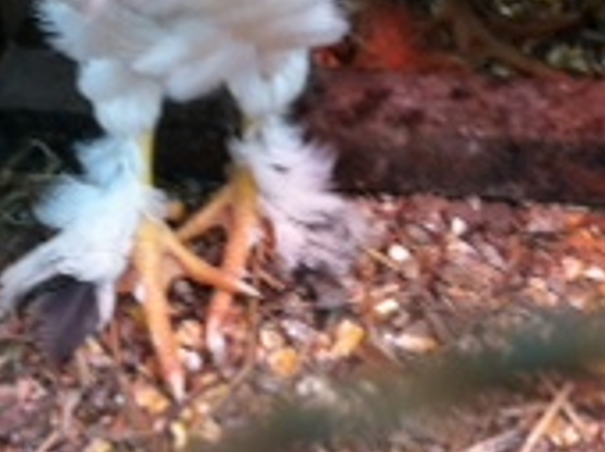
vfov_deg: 11.1
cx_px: 683
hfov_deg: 14.6
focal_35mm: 132
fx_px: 2304
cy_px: -28
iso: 80
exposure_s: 1/24
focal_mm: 3.85
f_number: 2.8
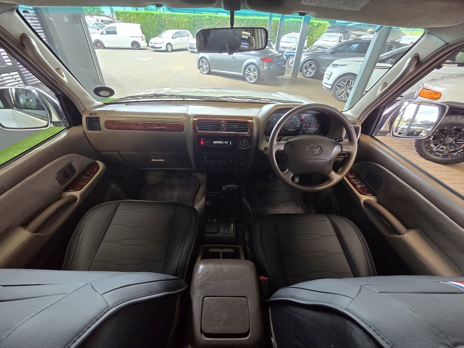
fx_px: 174
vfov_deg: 89.9
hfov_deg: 106.2
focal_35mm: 13
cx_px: 232
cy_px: 174
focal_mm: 2.2
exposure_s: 1/200
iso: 400
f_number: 2.2
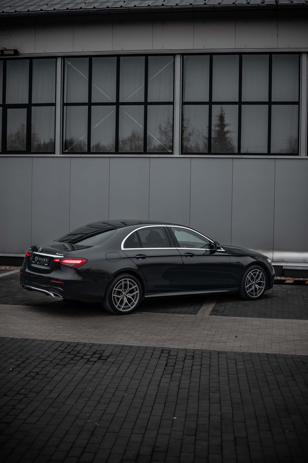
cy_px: 232
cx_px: 154
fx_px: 675
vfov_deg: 37.9
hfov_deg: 25.7
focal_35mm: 52
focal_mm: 35
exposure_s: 1/1000
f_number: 1.8
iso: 500
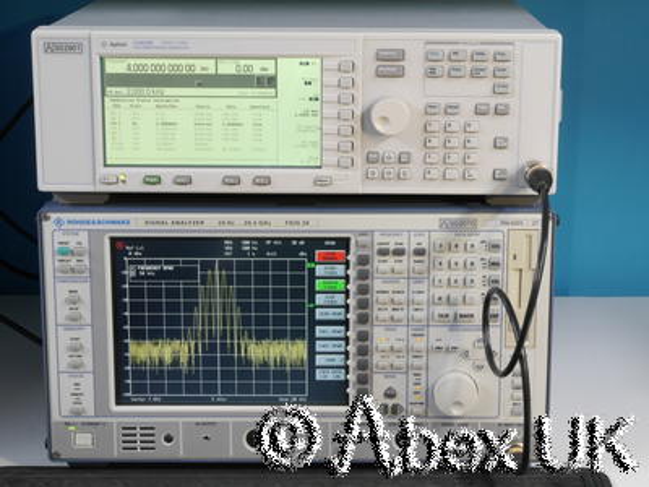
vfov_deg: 18.4
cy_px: 244
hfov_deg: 24.4
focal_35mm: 80
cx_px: 324
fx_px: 1500
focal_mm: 40
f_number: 22
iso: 800
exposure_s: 1/1.3
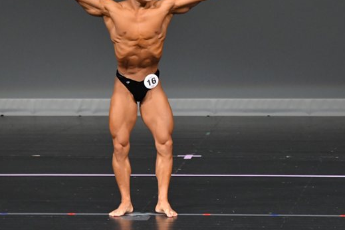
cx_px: 159
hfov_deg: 4.6
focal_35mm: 448
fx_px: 4293
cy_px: 82
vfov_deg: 3.1
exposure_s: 1/400
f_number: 5.6
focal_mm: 200
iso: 4000
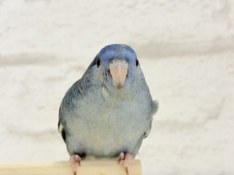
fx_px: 352
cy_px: 88
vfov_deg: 28.0
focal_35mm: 52
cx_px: 117
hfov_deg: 36.8
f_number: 1.6
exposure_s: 1/50
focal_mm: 5.96
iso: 50
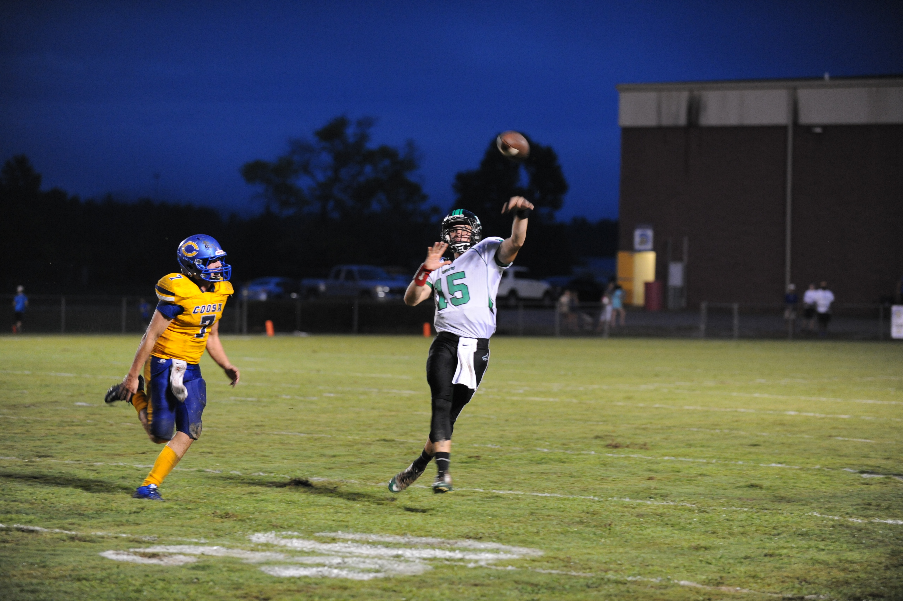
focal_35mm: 120
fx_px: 3008
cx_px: 452
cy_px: 300
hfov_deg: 17.1
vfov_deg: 11.4
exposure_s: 1/200
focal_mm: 120
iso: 2000
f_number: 2.8
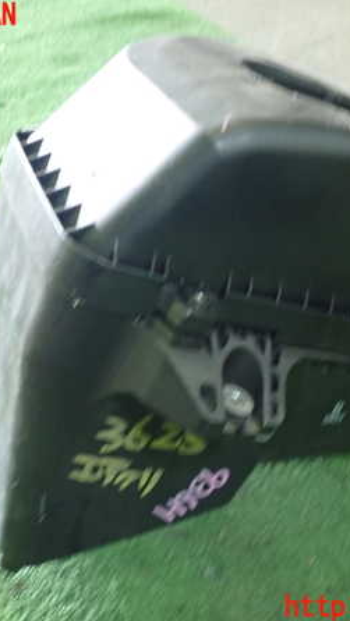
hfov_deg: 27.1
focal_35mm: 44
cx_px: 181
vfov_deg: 46.4
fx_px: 726
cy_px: 312
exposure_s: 1/25
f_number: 2.3
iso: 800
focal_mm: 5.4
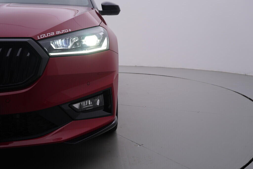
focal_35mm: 36
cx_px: 126
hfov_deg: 53.1
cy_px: 84
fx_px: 253
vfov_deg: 36.9
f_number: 4.5
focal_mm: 24
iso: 125
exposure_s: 1/100
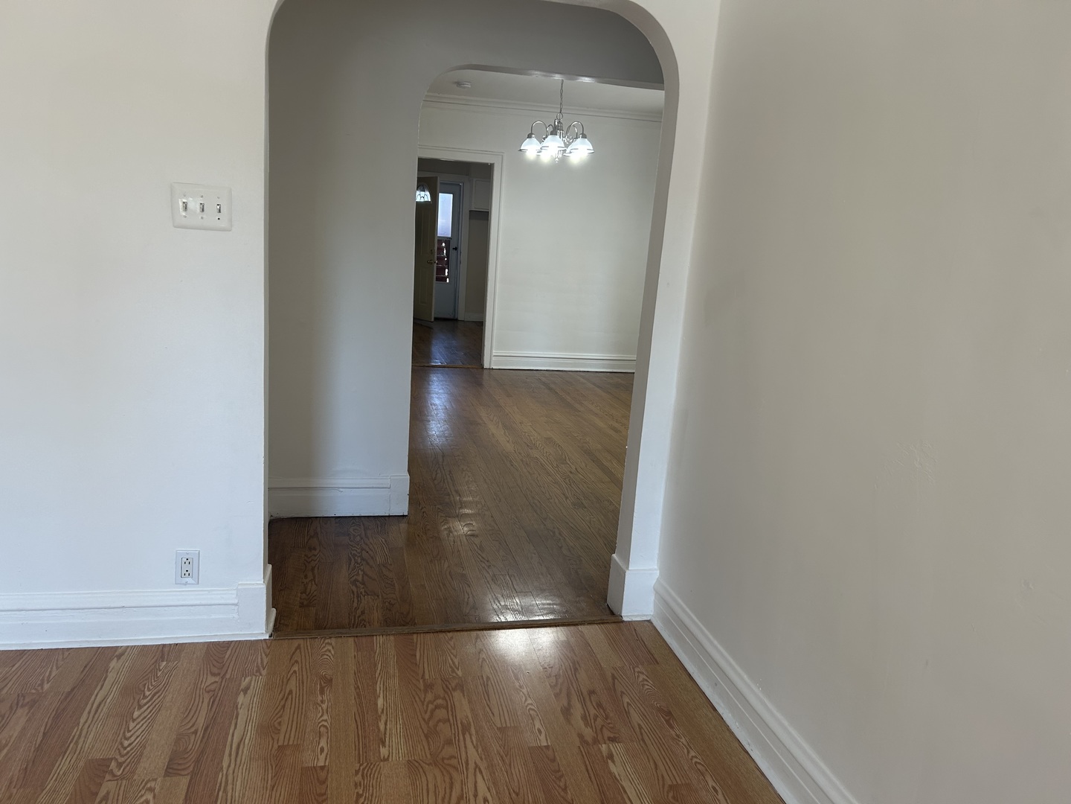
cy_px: 402
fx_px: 804
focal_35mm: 26
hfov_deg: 67.3
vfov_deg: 53.1
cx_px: 536
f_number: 1.5
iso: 50
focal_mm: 5.7
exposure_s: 1/120
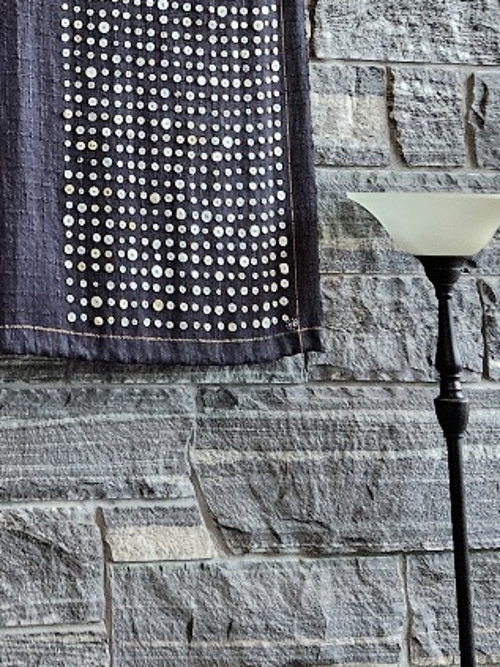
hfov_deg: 15.9
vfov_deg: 21.6
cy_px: -22
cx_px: -192
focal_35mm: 87
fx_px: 1676
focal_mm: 5.4
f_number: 1.8
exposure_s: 1/120
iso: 1000
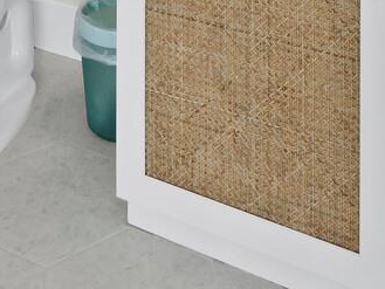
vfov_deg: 14.7
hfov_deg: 28.5
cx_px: 146
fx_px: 757
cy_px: -385
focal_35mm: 68
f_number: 11
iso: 200
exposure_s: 1/4
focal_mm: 7
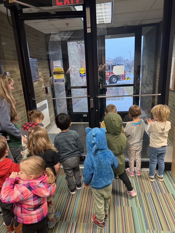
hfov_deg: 56.8
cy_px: 116
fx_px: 162
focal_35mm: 24
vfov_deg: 71.6
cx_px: 88
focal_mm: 6.76
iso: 200
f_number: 1.78
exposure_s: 1/60
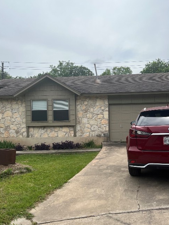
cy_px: 122
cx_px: 80
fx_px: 202
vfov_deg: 58.3
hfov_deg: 45.4
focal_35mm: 31
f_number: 1.5
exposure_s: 1/7463
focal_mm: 5.7
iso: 50
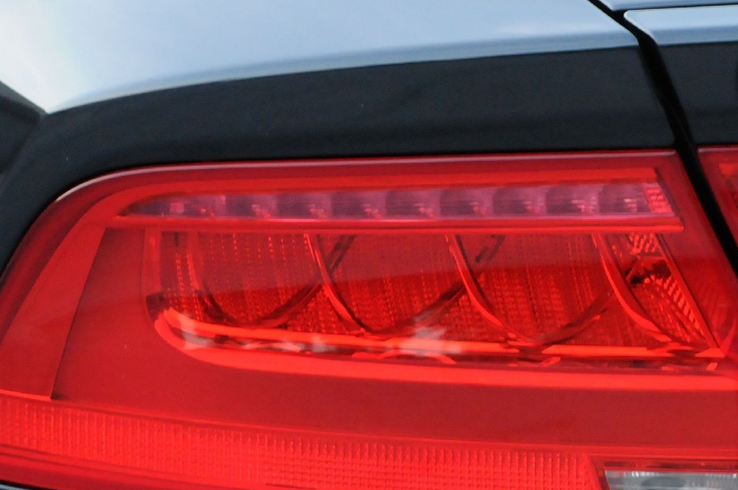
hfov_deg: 6.5
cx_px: 622
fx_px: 6470
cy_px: 306
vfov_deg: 4.3
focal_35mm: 316
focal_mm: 86
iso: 2000
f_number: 5.6
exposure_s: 1/60
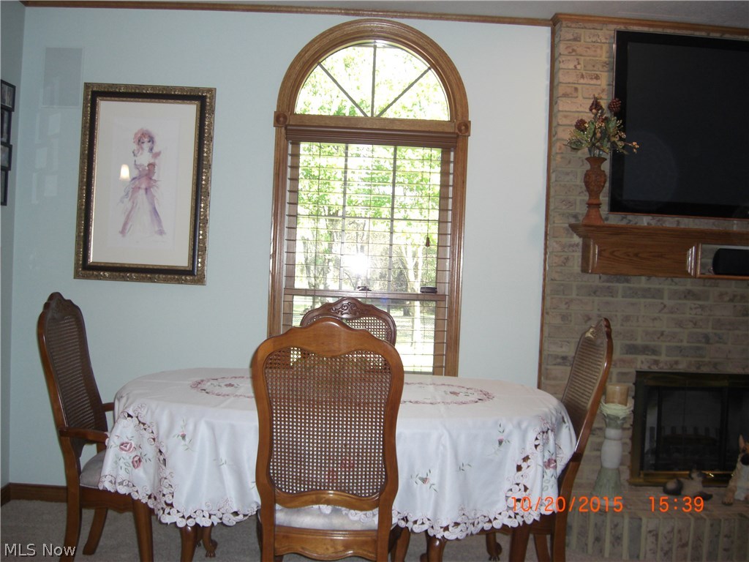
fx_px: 822
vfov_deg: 37.7
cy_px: 281
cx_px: 374
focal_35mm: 38
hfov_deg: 49.0
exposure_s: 1/60
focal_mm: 7.9
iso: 200
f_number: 2.8
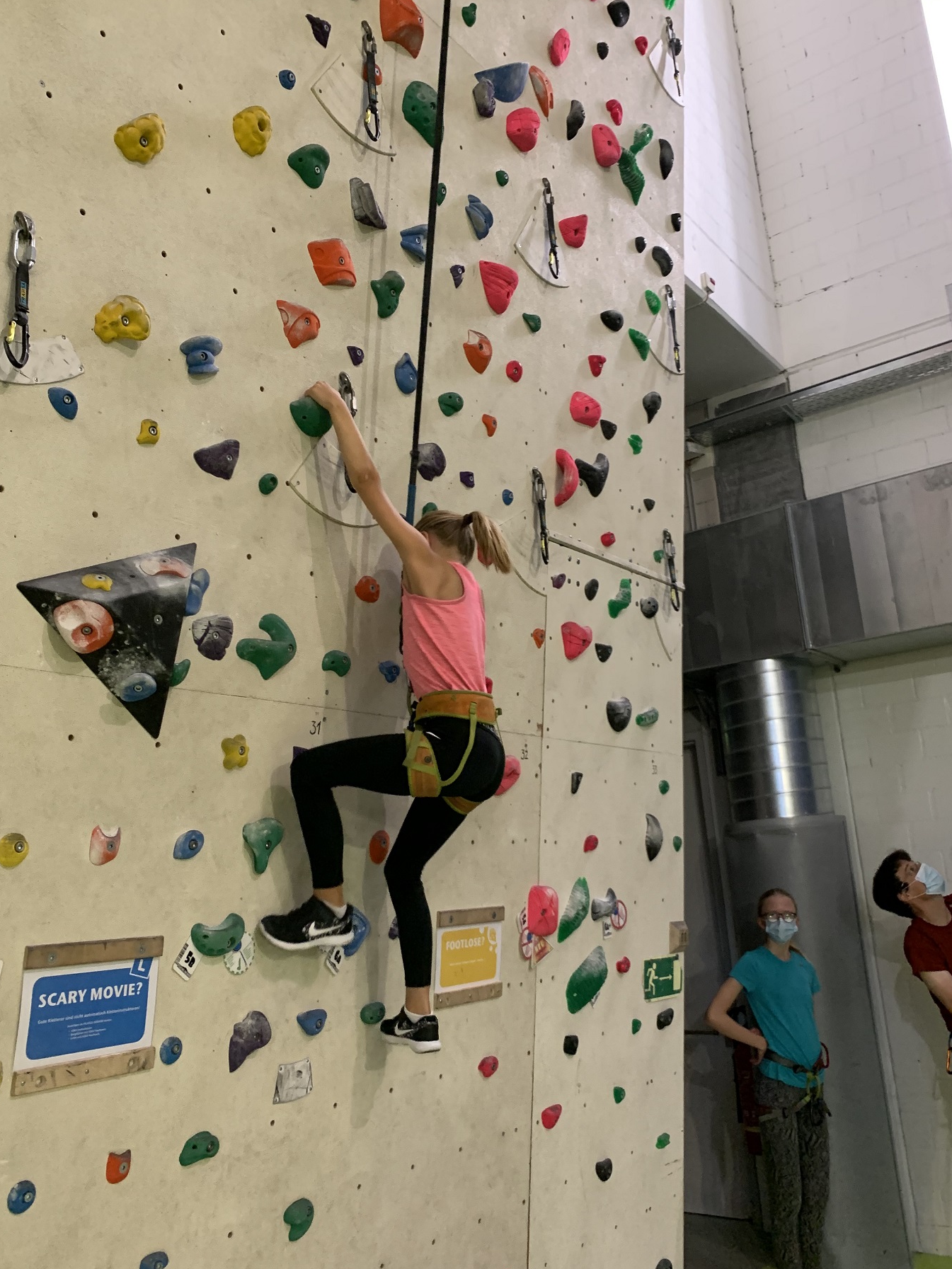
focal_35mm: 29
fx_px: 1063
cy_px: 613
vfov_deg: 61.6
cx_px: 444
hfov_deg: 48.2
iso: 250
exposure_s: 1/50
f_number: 1.8
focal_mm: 4.25
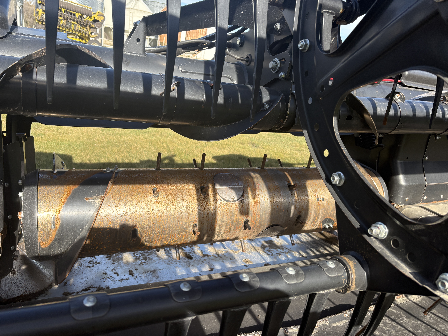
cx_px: 224
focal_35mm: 26
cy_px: 168
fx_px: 336
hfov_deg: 67.3
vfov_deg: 53.1
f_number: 1.6
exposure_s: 1/1420
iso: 64
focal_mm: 5.96
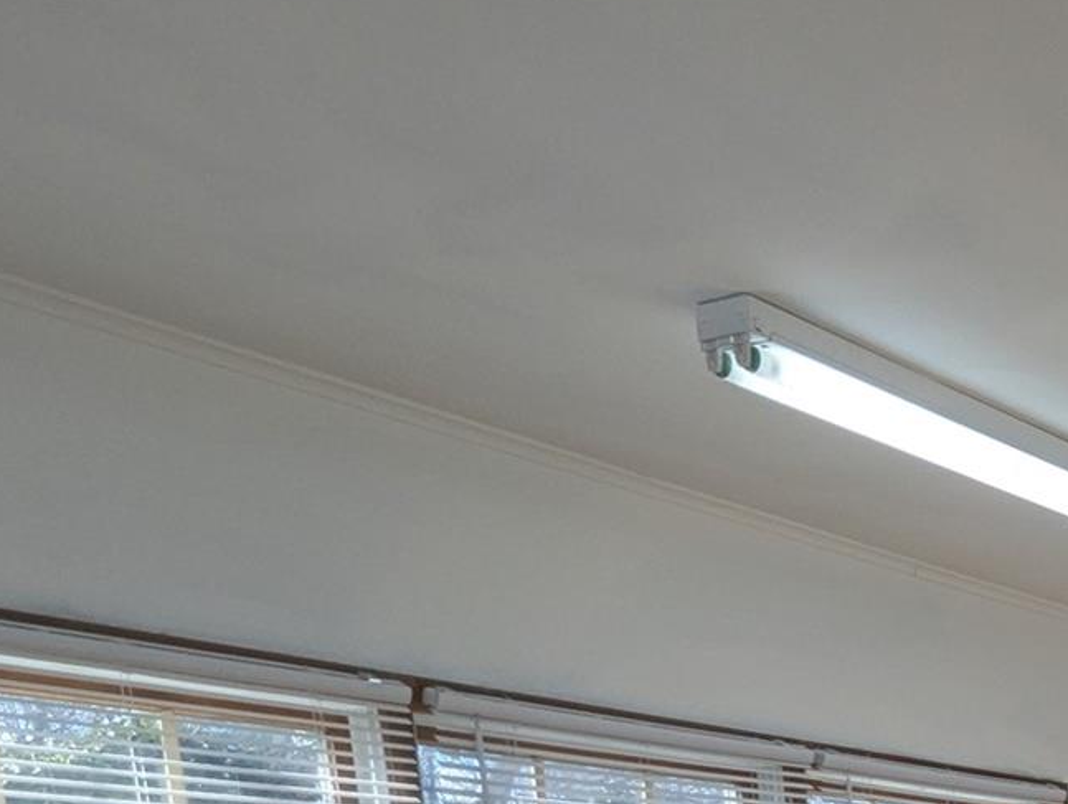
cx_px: 1621
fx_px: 1267
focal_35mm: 41
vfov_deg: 27.2
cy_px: 1137
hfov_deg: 28.4
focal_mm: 1.95
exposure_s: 1/139
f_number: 2.2
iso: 39
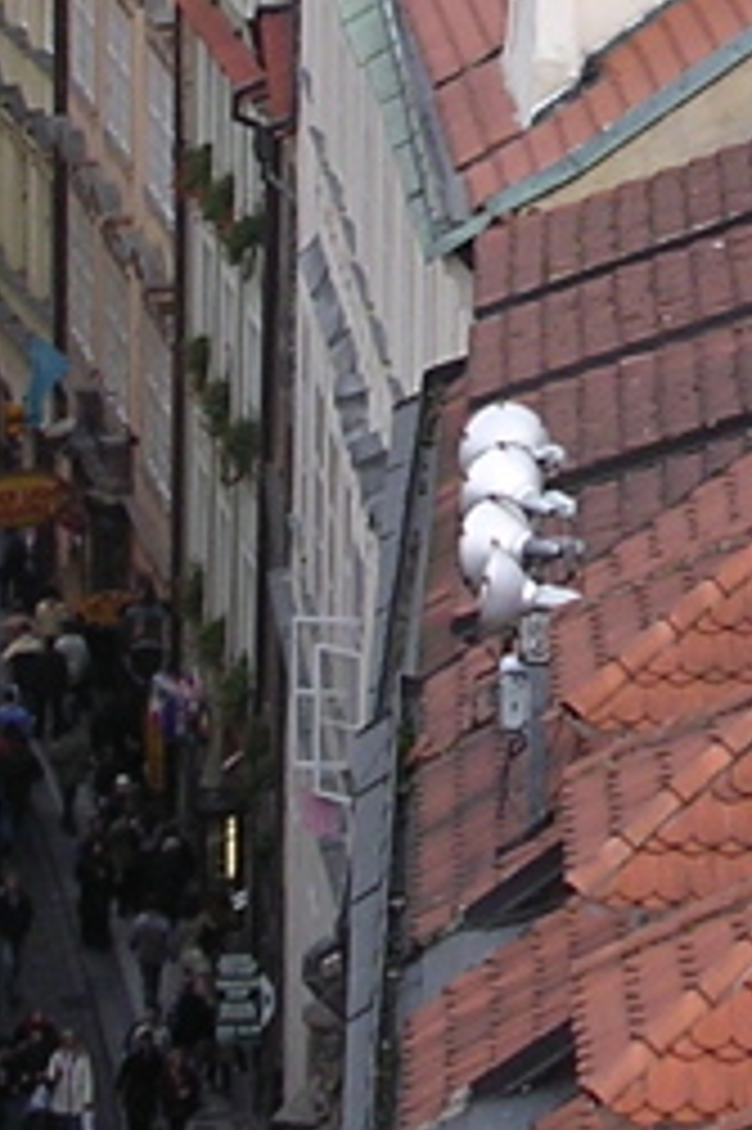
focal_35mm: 208
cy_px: -45
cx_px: 1058
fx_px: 6526
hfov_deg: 6.5
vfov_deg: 9.8
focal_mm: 7.5
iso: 100
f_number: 3.1
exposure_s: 1/167
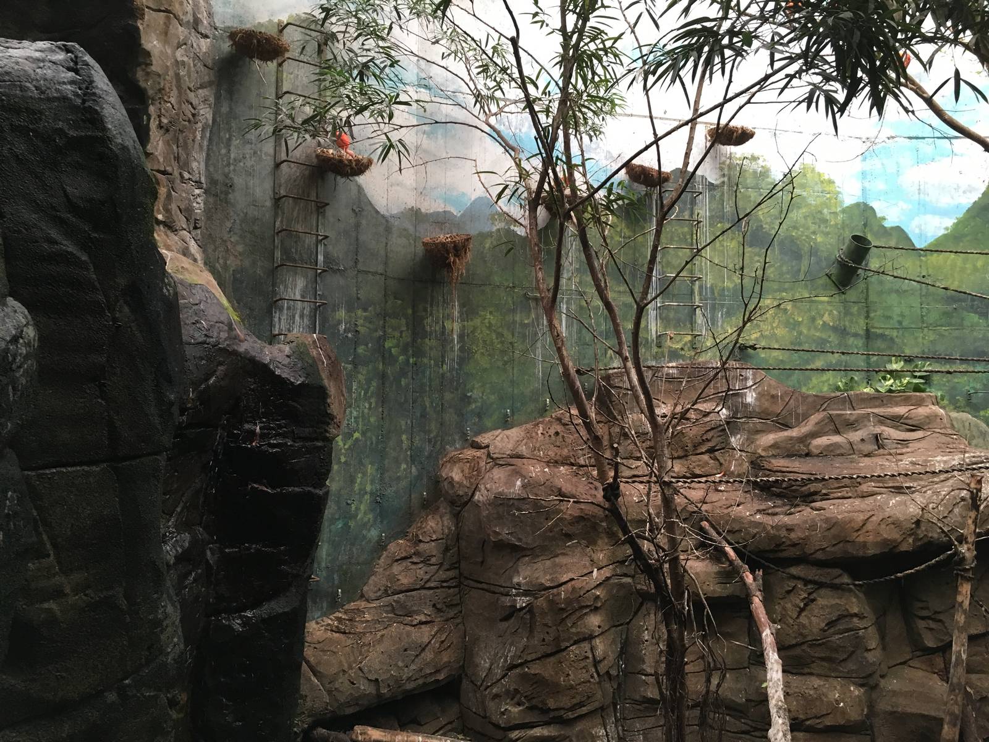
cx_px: 494
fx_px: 829
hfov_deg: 61.7
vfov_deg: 48.2
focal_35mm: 29
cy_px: 371
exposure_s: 1/33
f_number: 2.2
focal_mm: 4.15
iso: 125
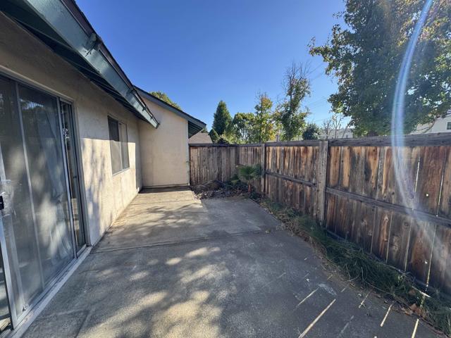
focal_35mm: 14
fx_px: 182
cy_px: 169
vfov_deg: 85.7
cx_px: 226
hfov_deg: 102.1
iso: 40
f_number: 2.2
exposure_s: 1/693
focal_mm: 2.22
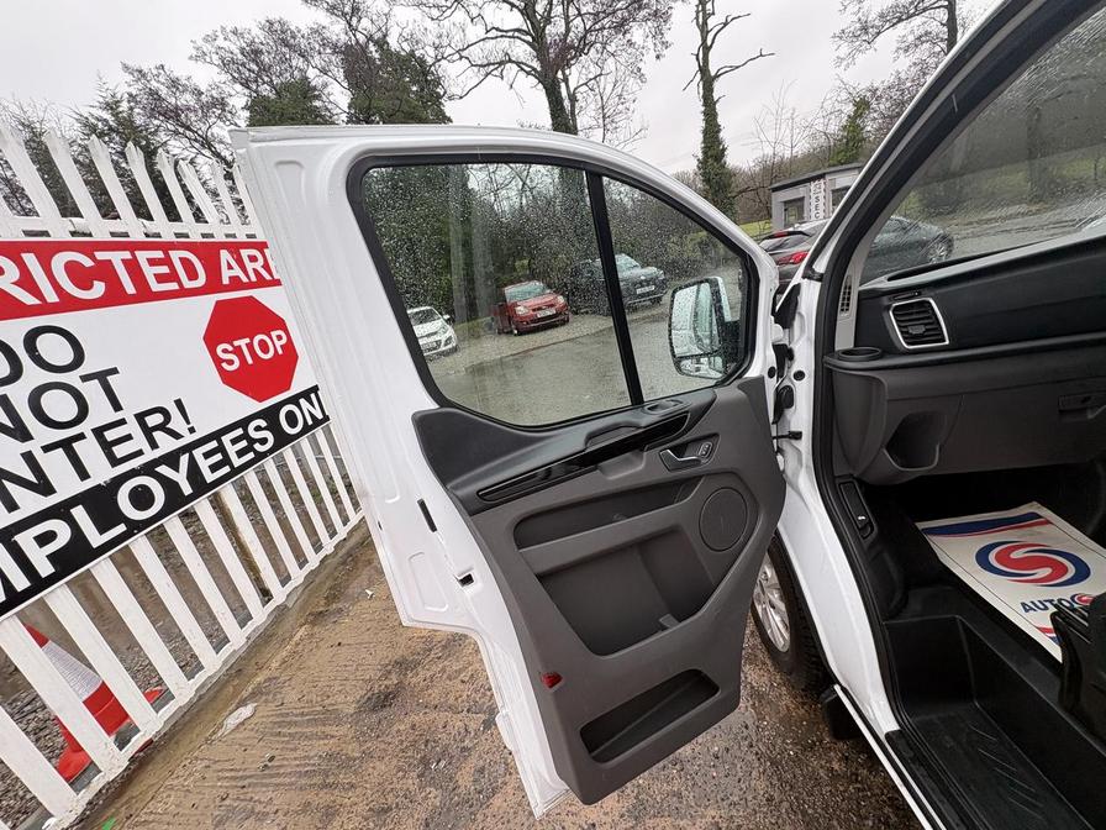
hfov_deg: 102.1
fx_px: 447
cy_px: 415
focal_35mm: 14
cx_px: 553
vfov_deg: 85.7
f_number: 2.2
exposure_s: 1/99
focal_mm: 2.22
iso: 40
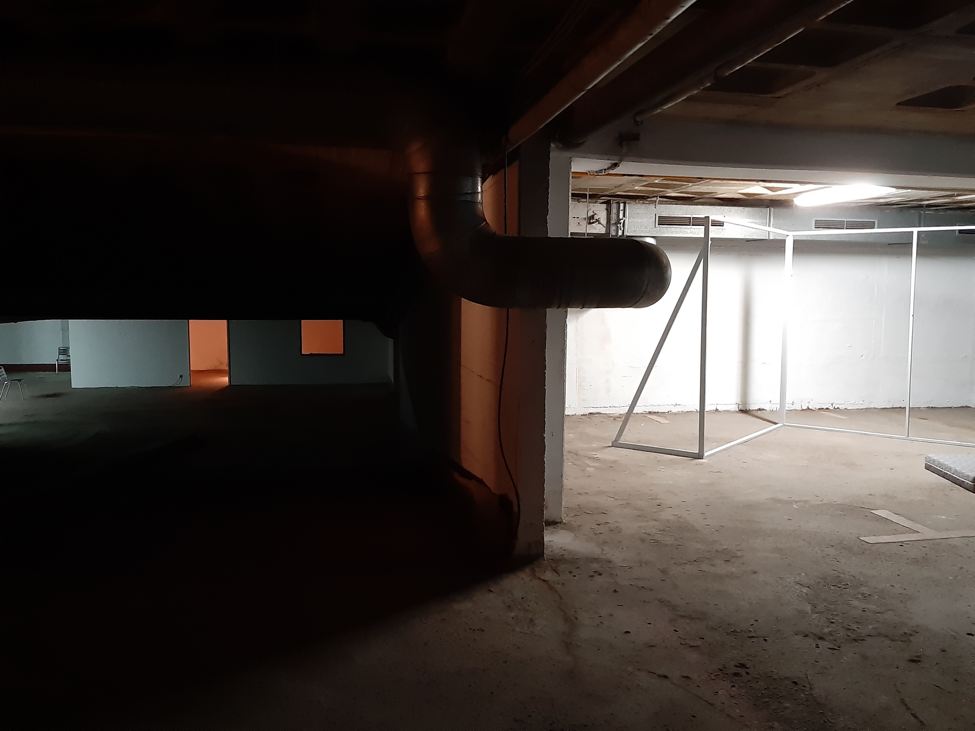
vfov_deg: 51.4
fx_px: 760
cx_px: 488
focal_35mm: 27
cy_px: 366
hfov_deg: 65.3
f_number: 1.7
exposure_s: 1/25
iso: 400
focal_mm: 3.93
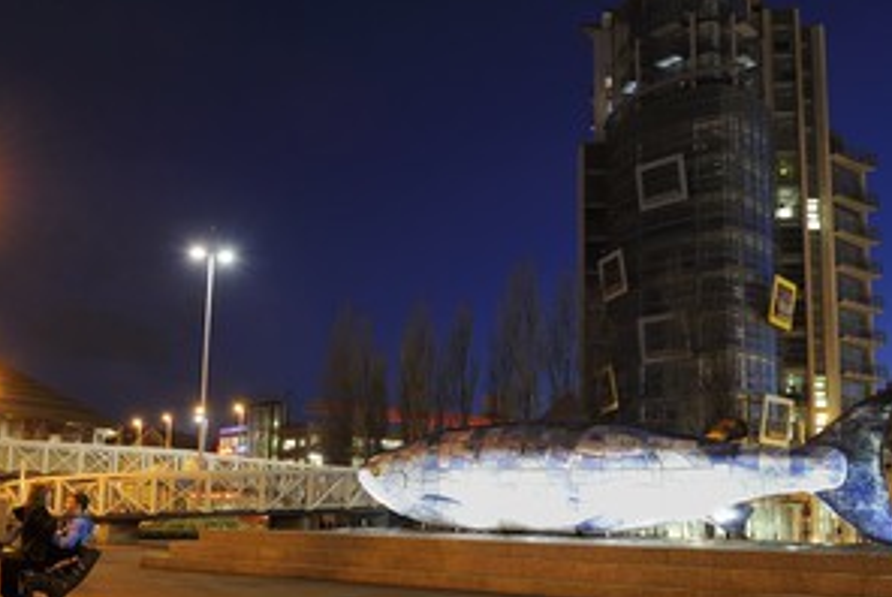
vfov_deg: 39.0
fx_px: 843
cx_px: 407
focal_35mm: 34
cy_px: 311
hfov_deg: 55.7
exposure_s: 1/3.33
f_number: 6.3
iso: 1600
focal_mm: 24
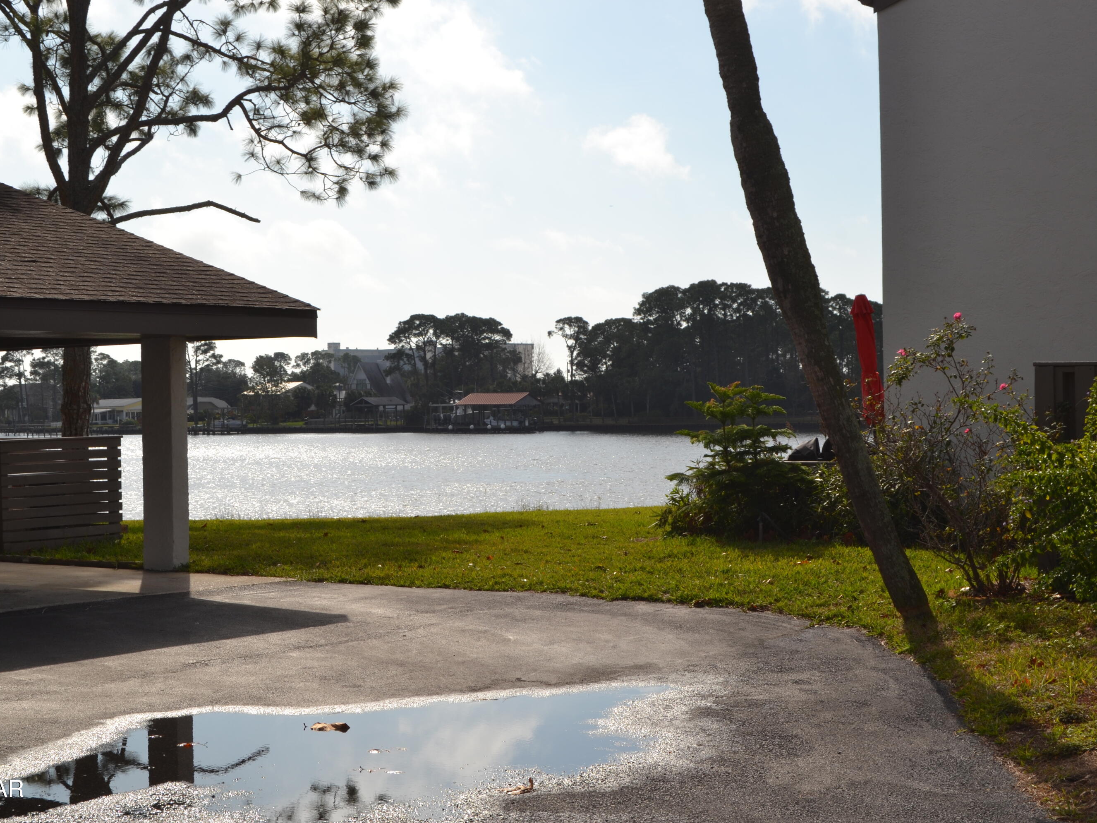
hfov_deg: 31.2
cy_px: 413
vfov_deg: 23.7
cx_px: 505
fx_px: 1965
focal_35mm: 62
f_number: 13
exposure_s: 1/200
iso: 100
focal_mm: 38
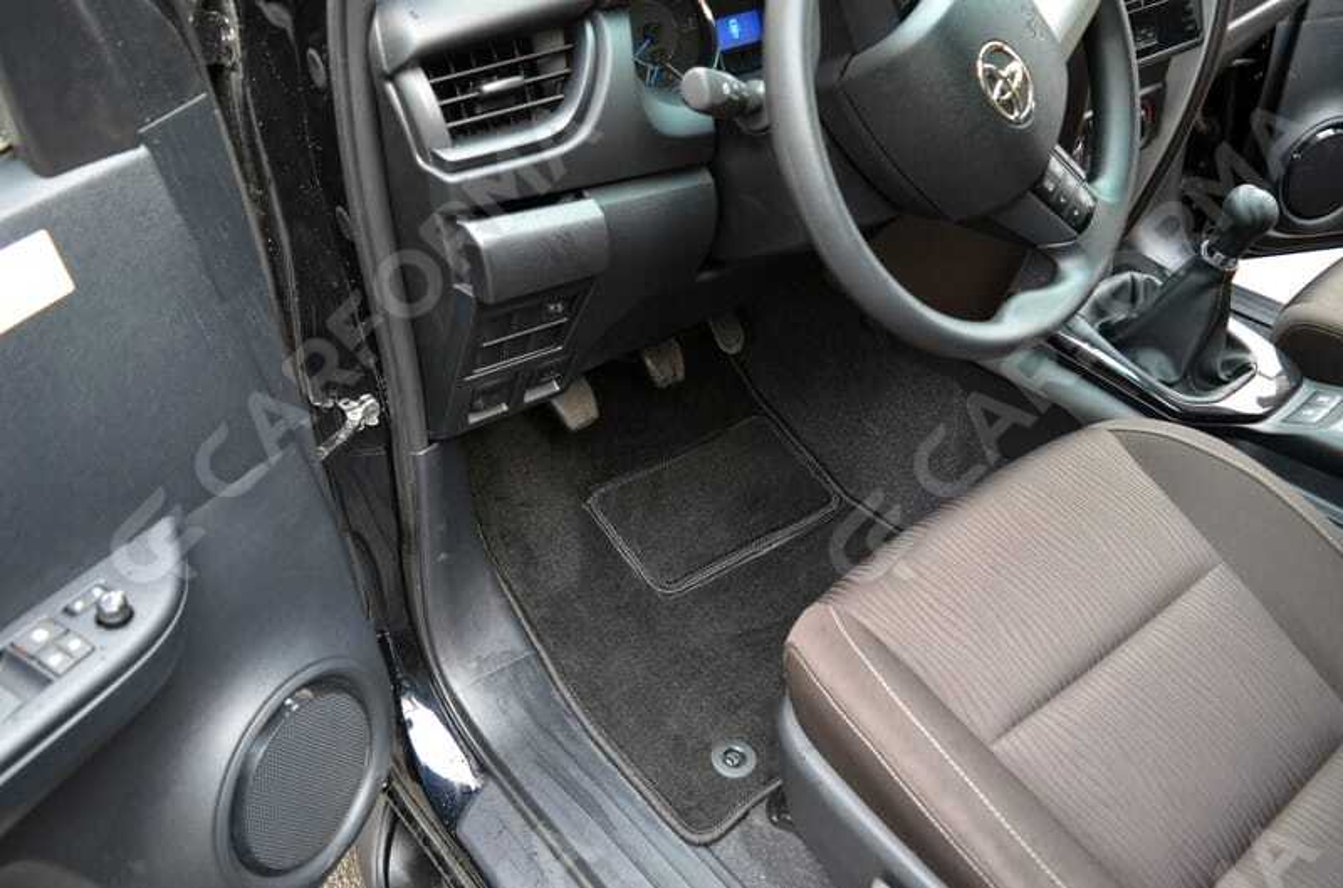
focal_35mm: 27
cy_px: 444
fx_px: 1005
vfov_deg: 47.7
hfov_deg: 67.5
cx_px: 672
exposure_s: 1/60
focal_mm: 18
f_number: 4
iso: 500
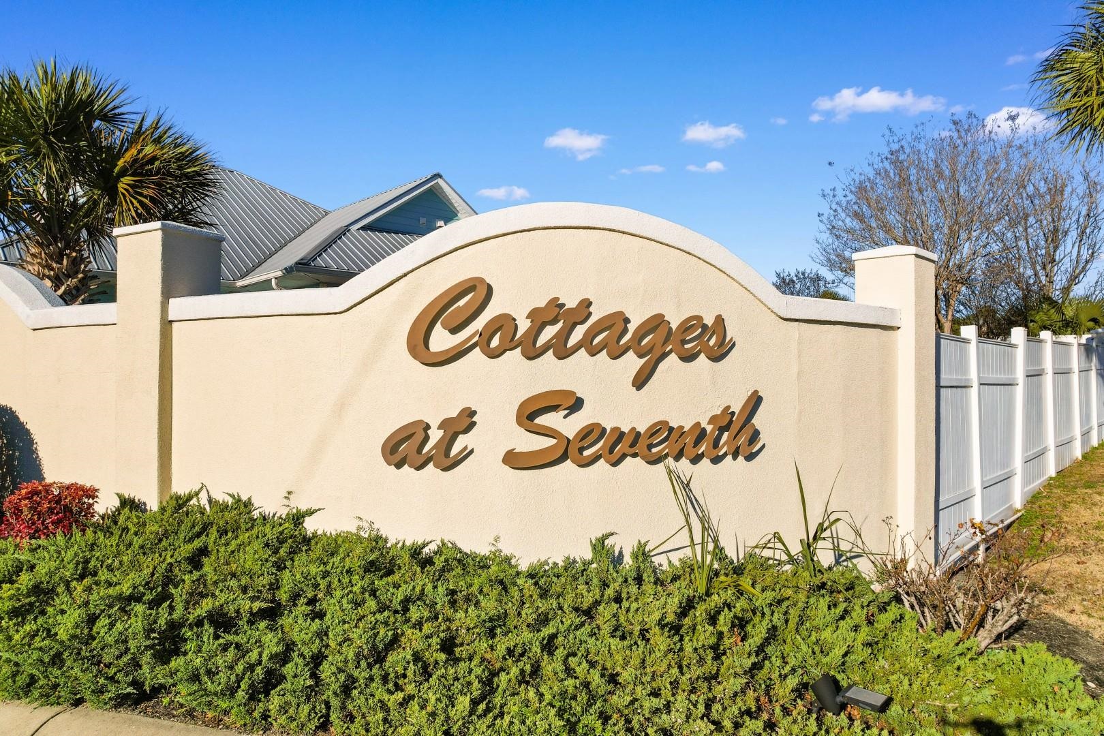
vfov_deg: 57.2
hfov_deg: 78.6
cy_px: 368
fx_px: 675
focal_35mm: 22
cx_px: 552
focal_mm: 8.38
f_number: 2.8
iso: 120
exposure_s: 1/730
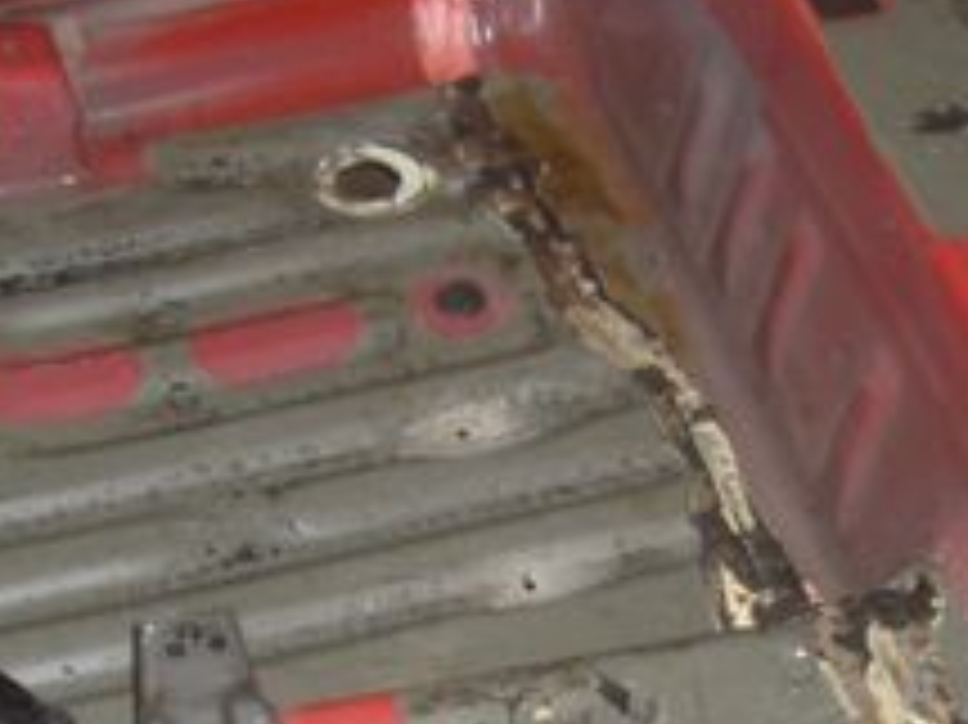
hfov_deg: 17.4
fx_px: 3158
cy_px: 800
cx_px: 536
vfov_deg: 12.9
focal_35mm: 113
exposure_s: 1/60
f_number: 2.7
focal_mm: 6.2
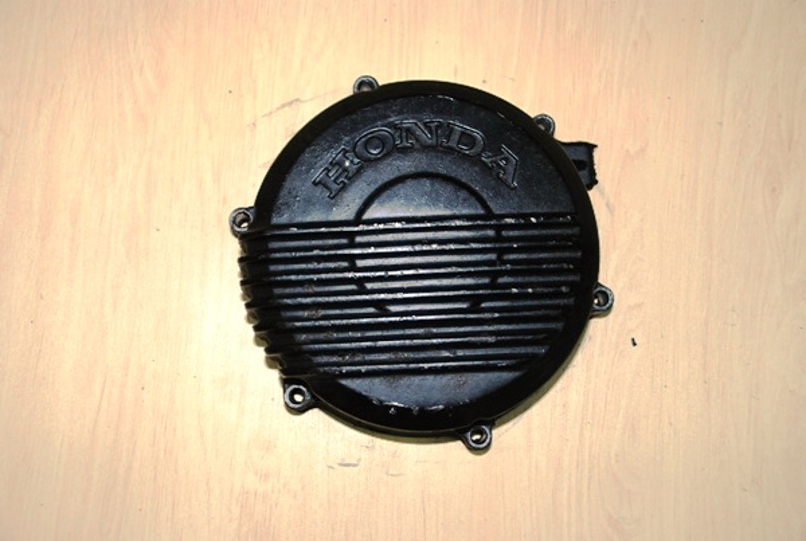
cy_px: 270
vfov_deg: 25.9
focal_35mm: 52
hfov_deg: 37.8
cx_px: 403
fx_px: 1178
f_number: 4.5
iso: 200
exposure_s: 1/60
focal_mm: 35
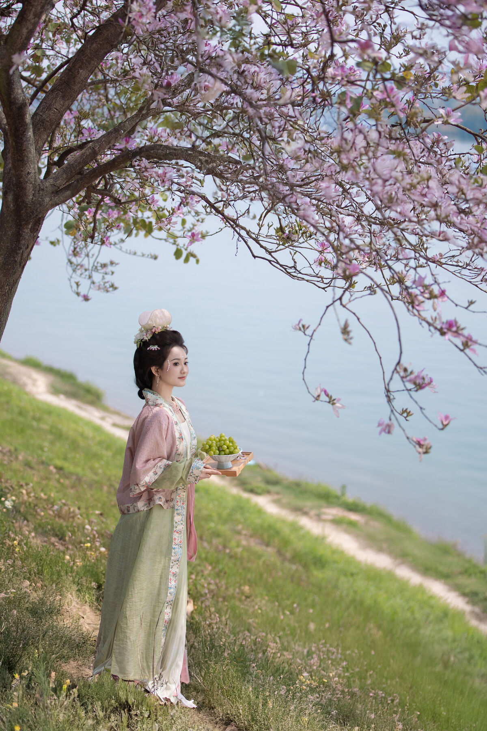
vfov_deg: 28.8
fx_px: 1420
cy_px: 366
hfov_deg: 19.5
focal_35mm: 70
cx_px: 244
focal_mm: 70
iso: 100
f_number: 2.8
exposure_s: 1/1600
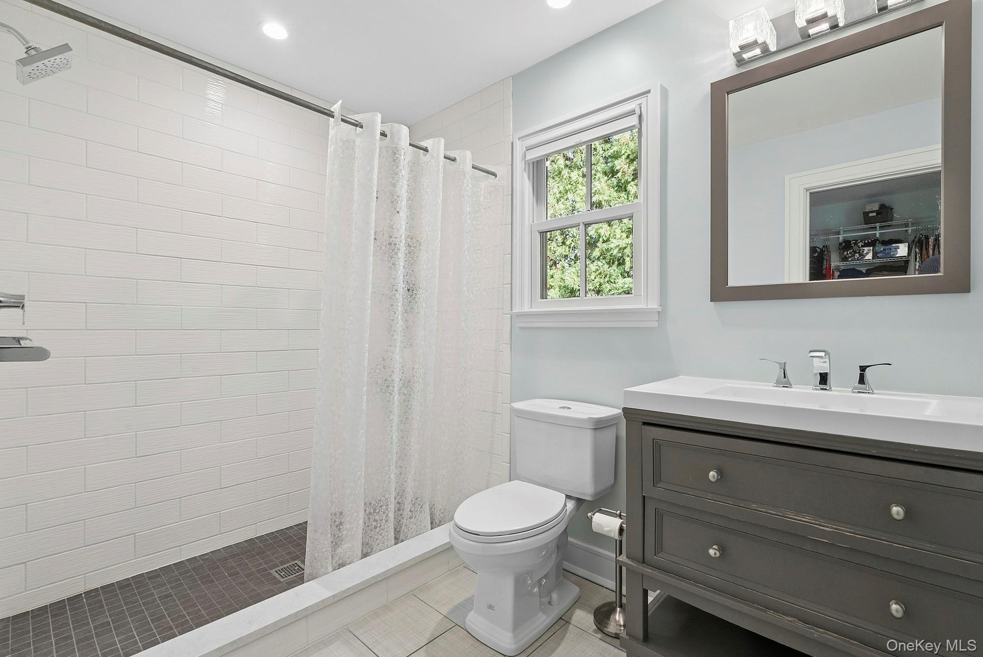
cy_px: 328
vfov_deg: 73.8
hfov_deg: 96.7
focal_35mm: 16
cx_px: 492
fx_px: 437
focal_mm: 16
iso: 800
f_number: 13
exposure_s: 1/15
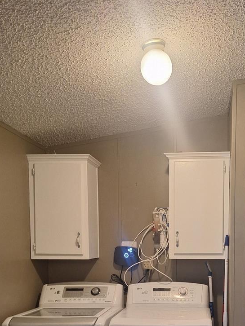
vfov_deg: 46.7
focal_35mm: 38
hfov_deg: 36.8
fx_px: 358
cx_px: 187
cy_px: 254
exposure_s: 1/33
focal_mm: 5.54
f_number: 1.8
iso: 200
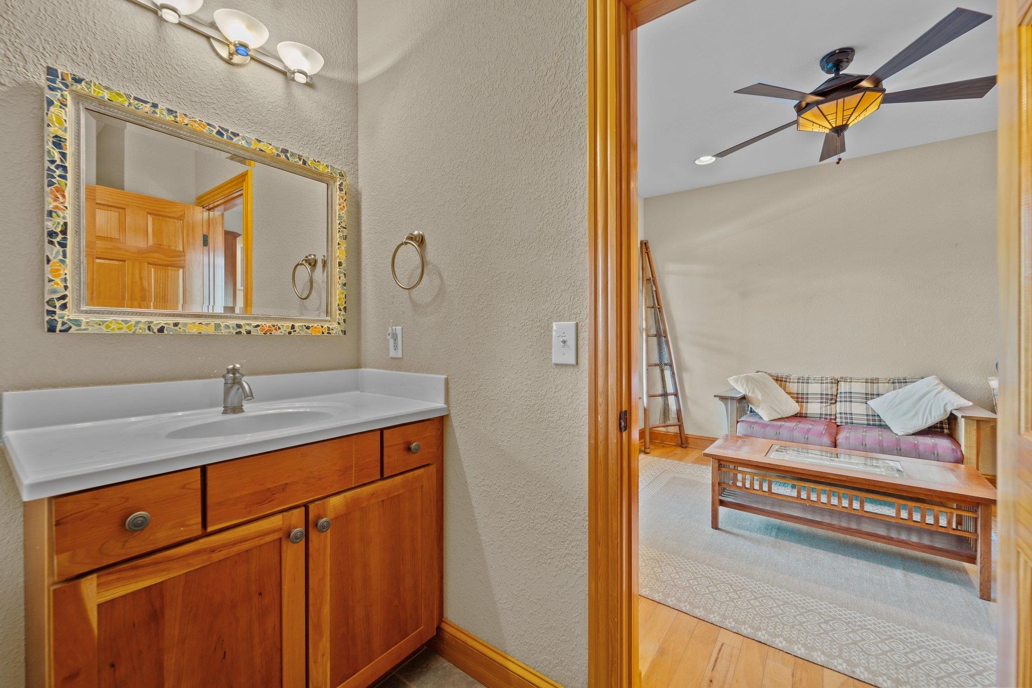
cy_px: 344
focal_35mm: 14
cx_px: 516
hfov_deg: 104.3
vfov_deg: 81.2
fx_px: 401
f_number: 8
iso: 100
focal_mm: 14
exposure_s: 2
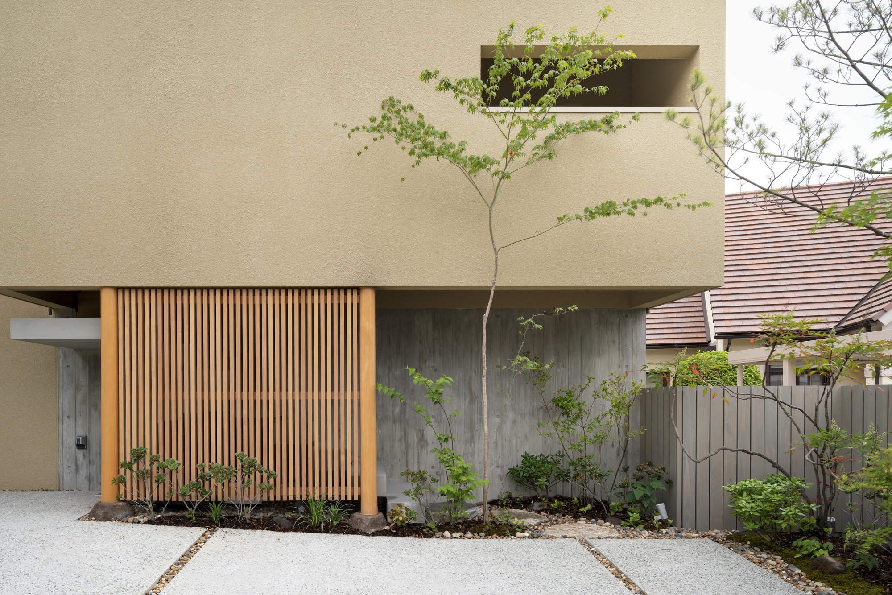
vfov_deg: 53.1
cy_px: 298
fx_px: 595
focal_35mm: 24
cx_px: 446
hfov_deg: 73.7
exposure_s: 1/60
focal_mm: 24
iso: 400
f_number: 9.5
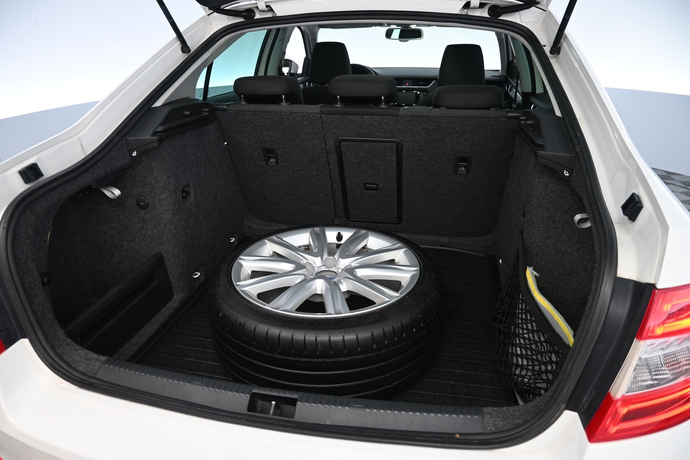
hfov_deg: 73.7
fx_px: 460
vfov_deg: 53.1
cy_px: 230
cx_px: 345
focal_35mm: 24
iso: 450
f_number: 3.5
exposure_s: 1/25
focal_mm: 16
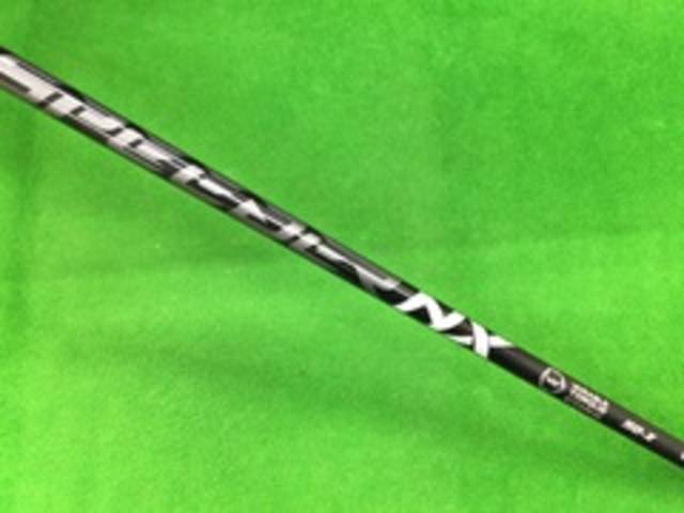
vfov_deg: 45.4
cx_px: 342
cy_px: 256
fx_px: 613
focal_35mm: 31
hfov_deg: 58.4
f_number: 2.4
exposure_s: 1/30
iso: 200
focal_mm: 3.3
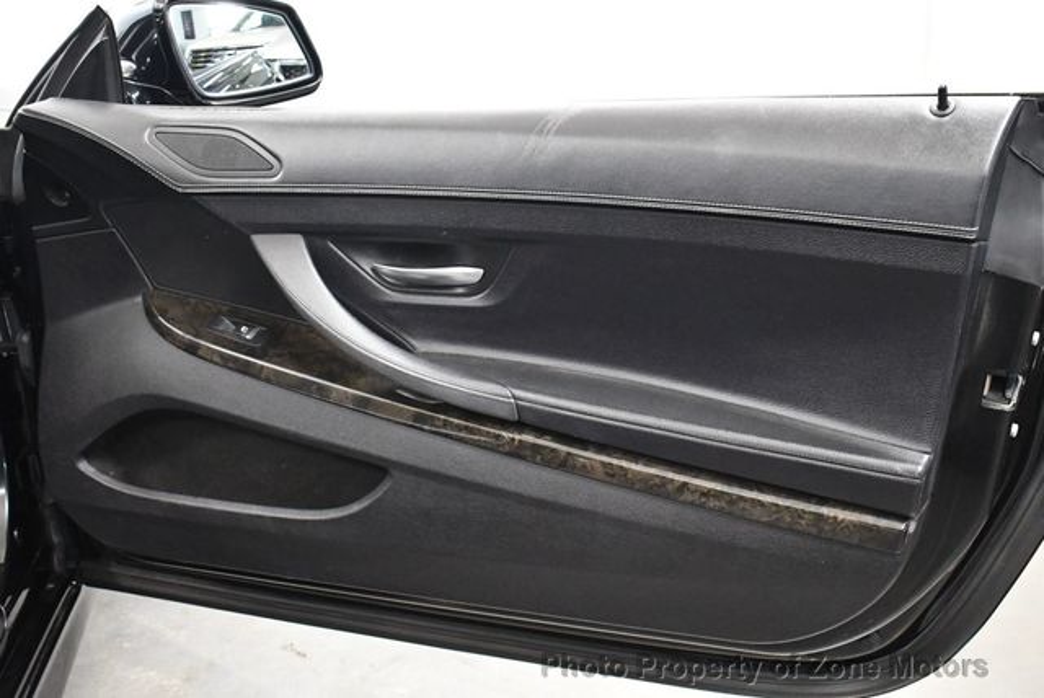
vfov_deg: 29.3
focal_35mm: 46
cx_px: 522
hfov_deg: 42.7
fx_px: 1335
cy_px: 349
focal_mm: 23
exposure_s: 1/60
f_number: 3.8
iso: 4500
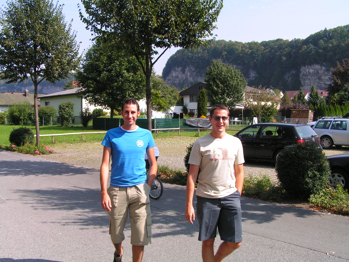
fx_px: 383
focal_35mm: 38
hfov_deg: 49.0
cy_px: 131
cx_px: 174
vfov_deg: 37.7
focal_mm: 6.3
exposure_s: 1/200
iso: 50
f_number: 5.6
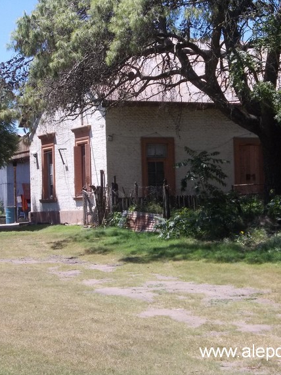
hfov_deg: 13.4
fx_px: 1191
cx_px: 179
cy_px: 187
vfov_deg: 17.9
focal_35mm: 110
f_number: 4.8
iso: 140
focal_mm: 11.6
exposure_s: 1/500
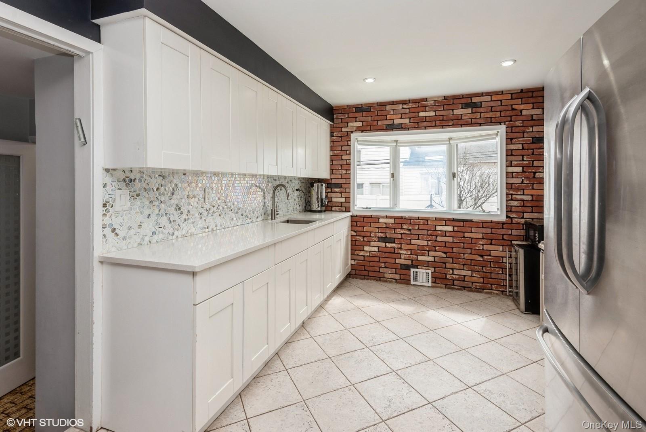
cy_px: 216
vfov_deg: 73.8
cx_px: 323
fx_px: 287
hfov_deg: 96.7
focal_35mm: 16
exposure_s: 1/40
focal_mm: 16
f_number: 9
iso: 200
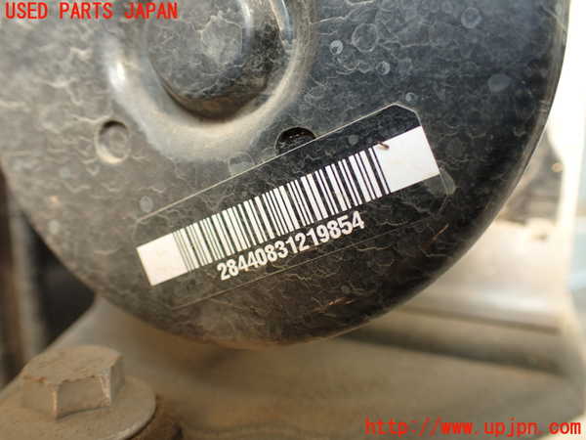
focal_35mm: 32
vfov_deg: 44.2
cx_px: 293
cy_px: 220
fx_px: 542
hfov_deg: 56.8
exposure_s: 1/30
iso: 200
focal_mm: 5.79
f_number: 2.4
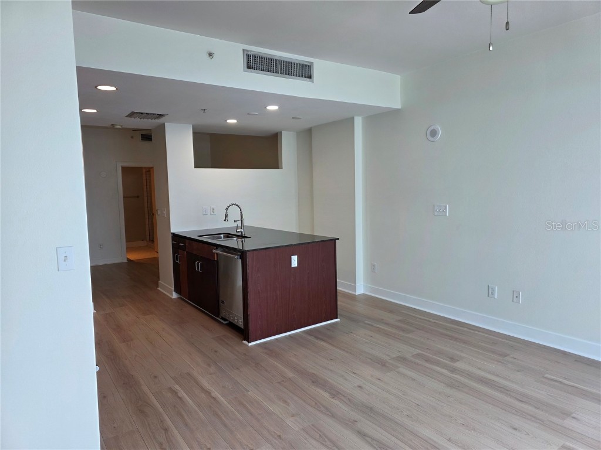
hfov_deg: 73.9
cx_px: 300
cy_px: 225
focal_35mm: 23
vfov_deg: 58.9
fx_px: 399
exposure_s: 1/120
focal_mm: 6.3
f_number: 1.7
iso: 80
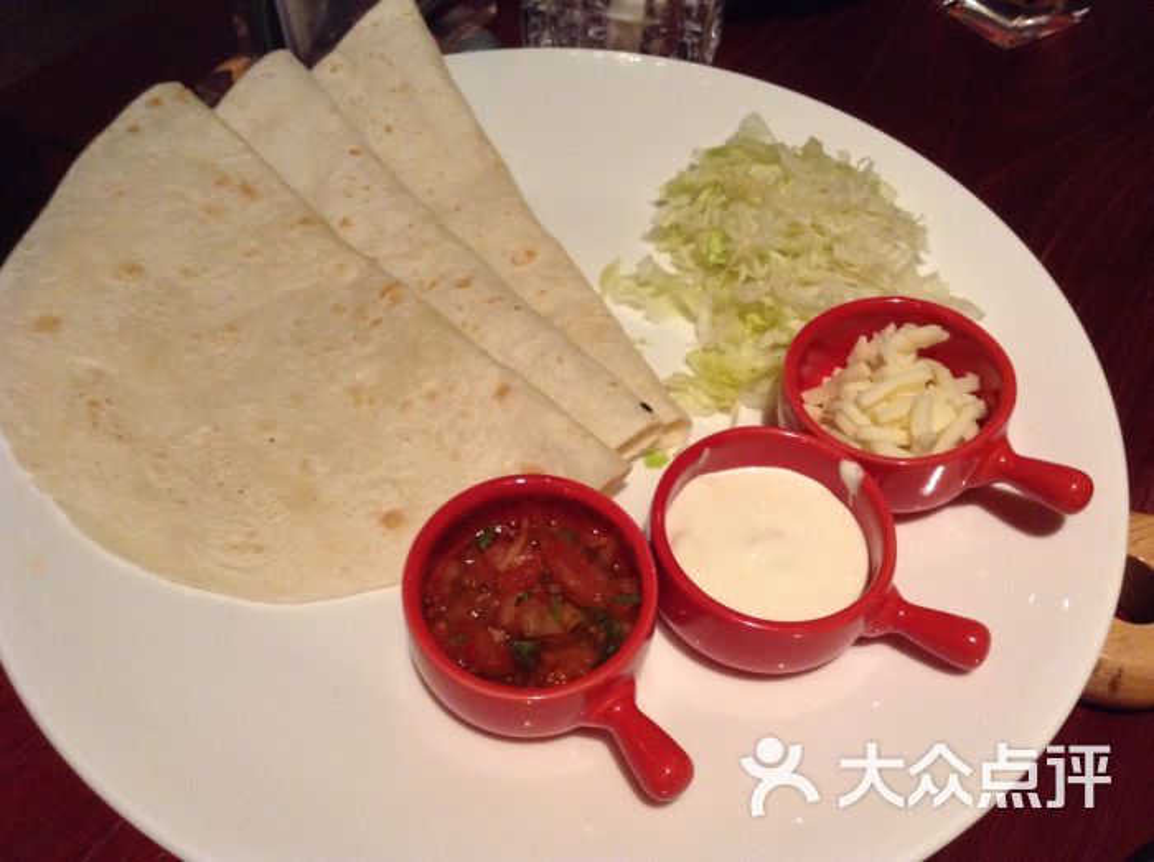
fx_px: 1099
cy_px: 431
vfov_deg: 42.9
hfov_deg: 55.4
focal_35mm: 33
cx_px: 577
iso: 250
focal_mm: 3.3
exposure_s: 1/15
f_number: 2.4
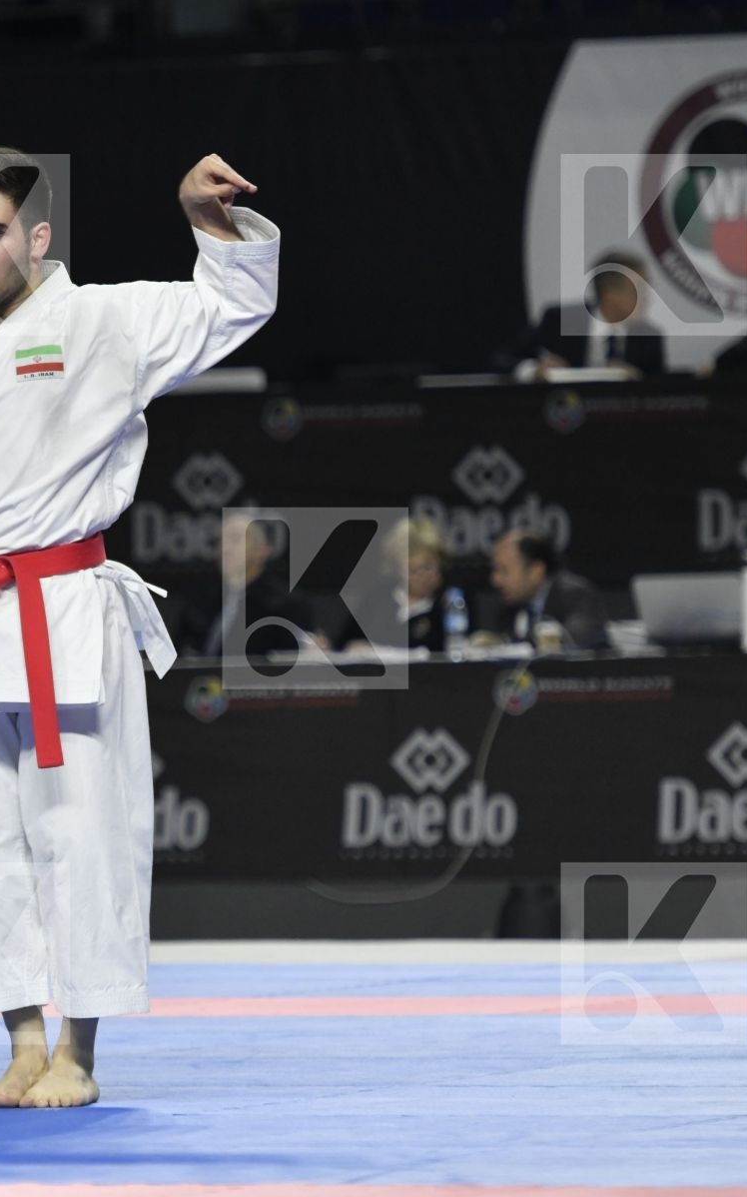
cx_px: -23
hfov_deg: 3.9
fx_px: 10985
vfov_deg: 6.2
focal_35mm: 337
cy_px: 598
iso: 2000
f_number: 4
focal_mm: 220
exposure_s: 1/800
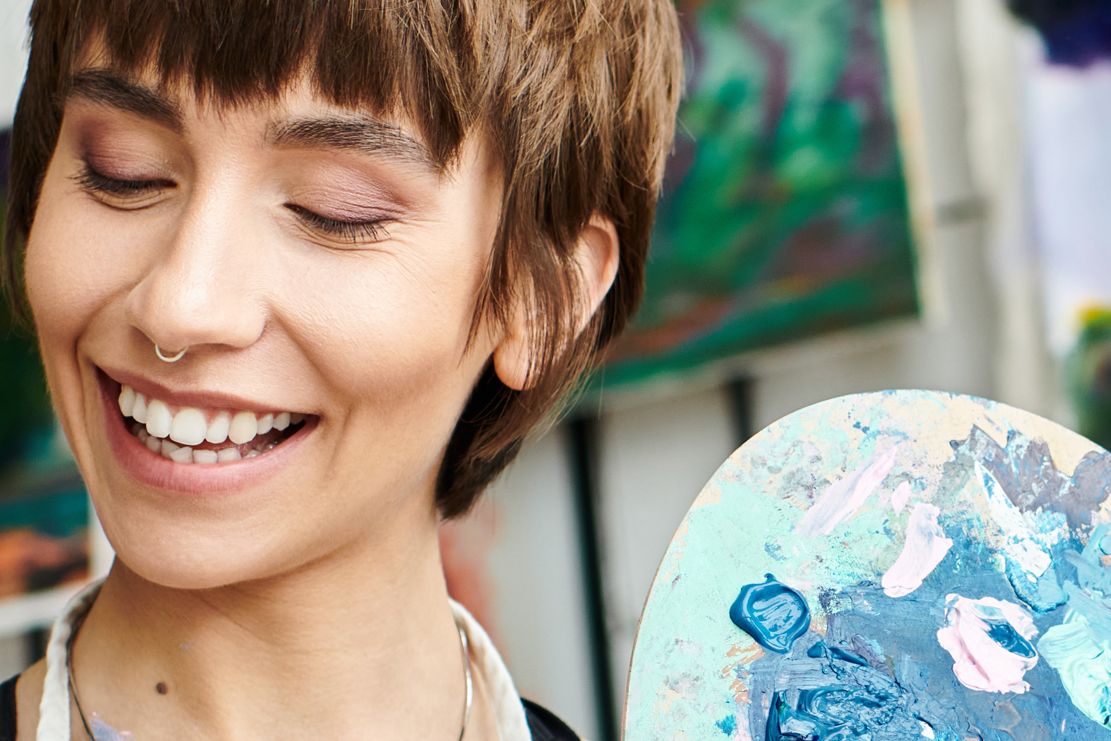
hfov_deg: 15.3
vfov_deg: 10.3
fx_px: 4073
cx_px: 1064
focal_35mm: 132
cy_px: 709
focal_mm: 35
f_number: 3.2
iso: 200
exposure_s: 1/200
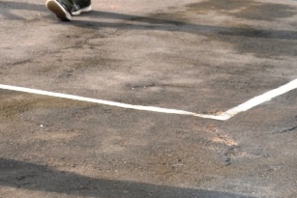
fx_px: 1442
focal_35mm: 175
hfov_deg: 11.2
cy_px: -104
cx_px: -188
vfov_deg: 7.7
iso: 180
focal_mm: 35
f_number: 10
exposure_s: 1/125
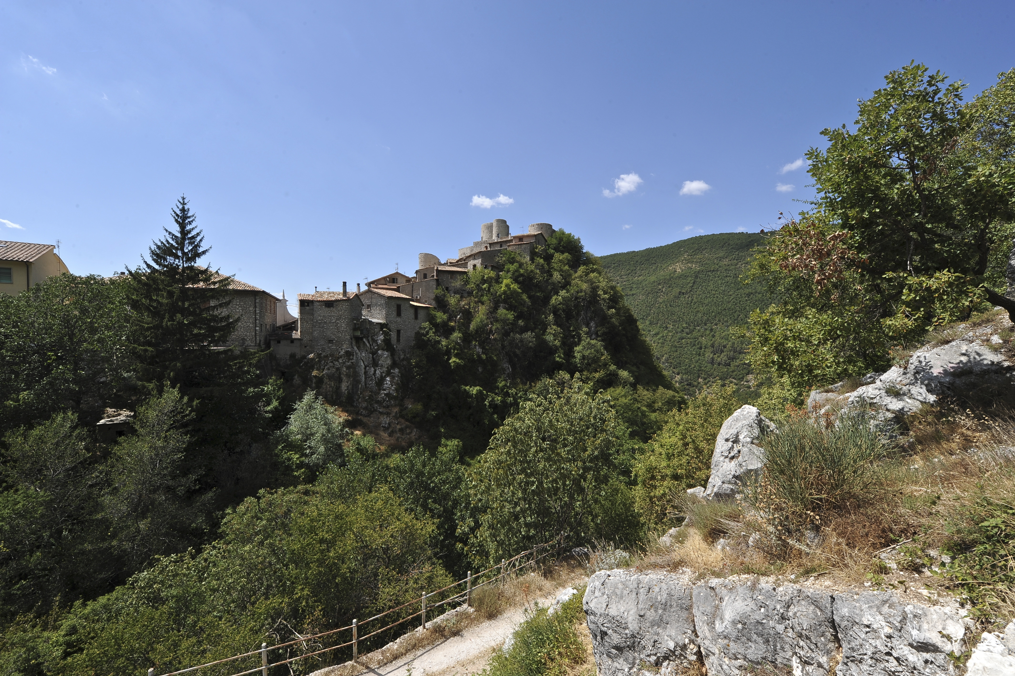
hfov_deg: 104.3
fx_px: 394
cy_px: 338
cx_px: 508
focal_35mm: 14
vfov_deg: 81.1
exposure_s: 1/125
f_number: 18
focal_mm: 14
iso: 200
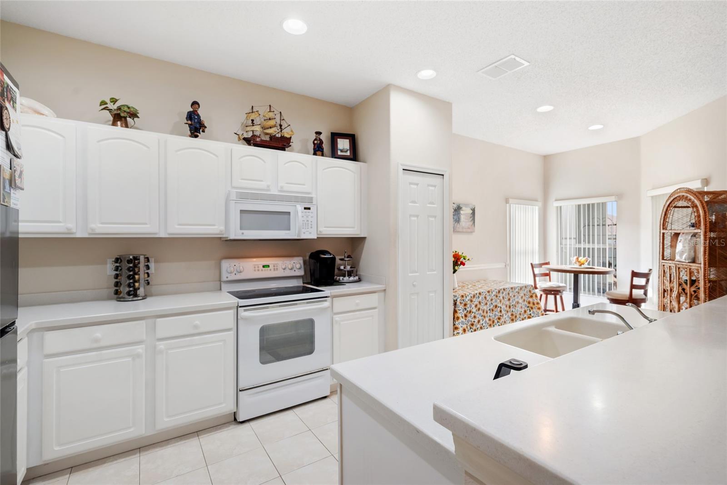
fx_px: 333
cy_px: 242
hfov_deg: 95.0
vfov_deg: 72.1
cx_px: 364
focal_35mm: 16
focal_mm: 16.5
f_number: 6.3
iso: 250
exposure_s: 1/30
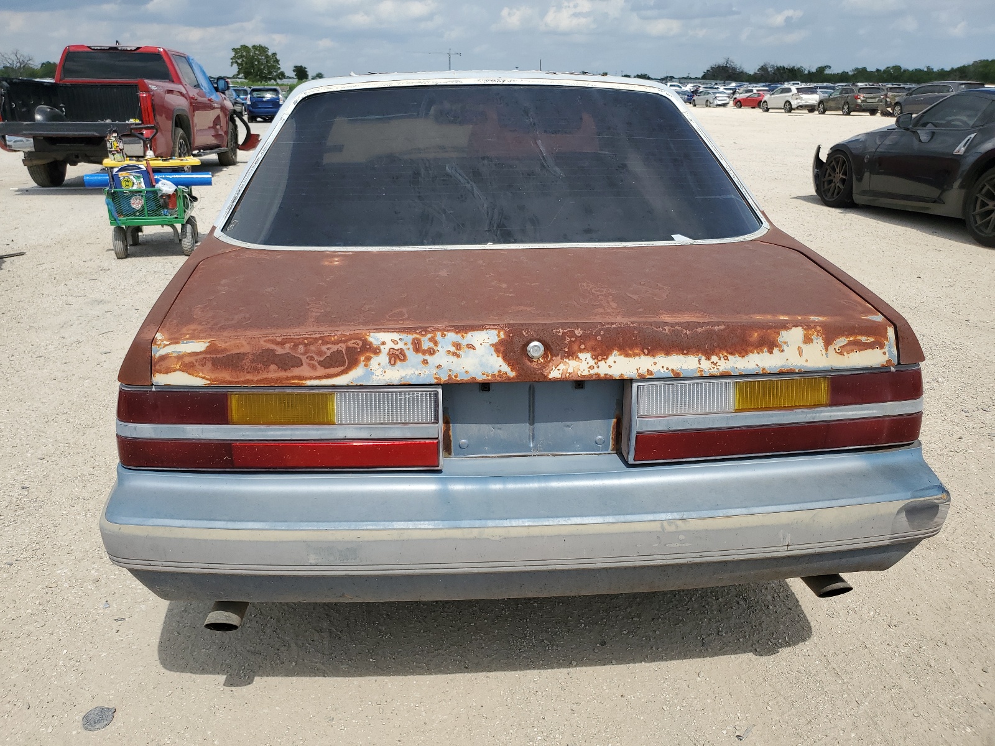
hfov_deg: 67.3
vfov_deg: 53.1
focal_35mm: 26
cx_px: 498
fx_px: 747
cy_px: 373
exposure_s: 1/5000
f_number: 1.5
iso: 50
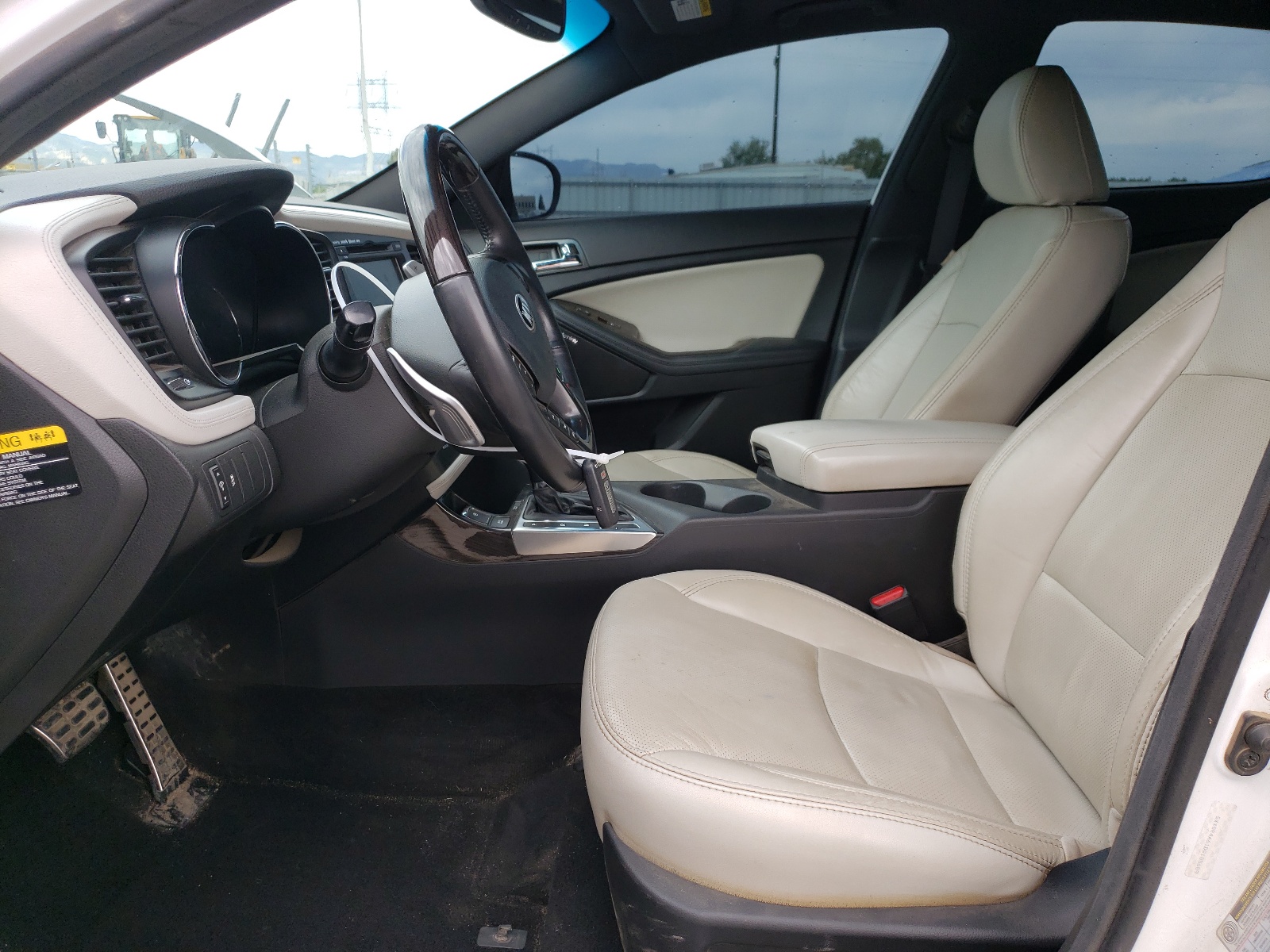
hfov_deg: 67.3
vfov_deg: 53.1
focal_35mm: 26
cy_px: 476
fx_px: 954
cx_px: 635
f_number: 1.5
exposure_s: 1/435
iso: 50
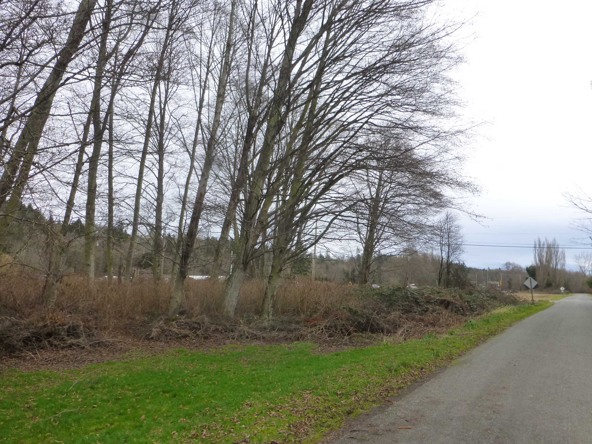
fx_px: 410
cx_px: 296
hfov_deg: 71.6
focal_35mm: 24
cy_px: 222
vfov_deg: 56.8
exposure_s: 1/200
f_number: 3.3
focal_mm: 4.3
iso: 160
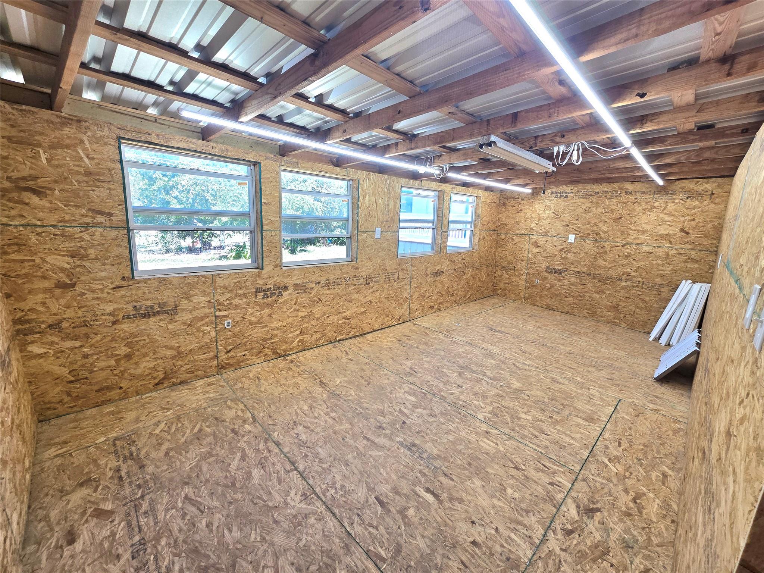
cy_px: 286
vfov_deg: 89.9
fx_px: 287
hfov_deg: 106.2
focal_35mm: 13
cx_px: 382
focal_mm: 2.2
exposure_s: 1/133
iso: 50
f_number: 2.2
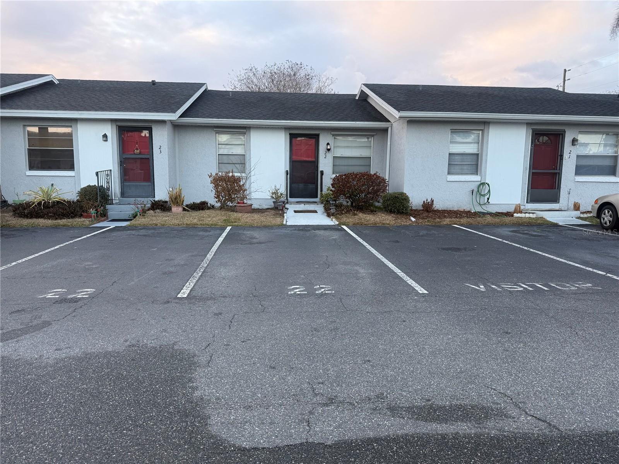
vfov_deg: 56.8
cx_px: 310
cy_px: 232
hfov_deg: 71.6
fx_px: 429
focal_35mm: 24
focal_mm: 6.76
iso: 100
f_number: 1.78
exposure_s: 1/212
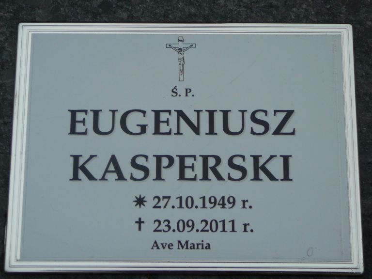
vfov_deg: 18.0
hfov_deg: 23.8
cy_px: 140
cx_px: 186
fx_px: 881
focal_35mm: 82
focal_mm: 12.2
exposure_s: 1/250
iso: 80
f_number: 3.8
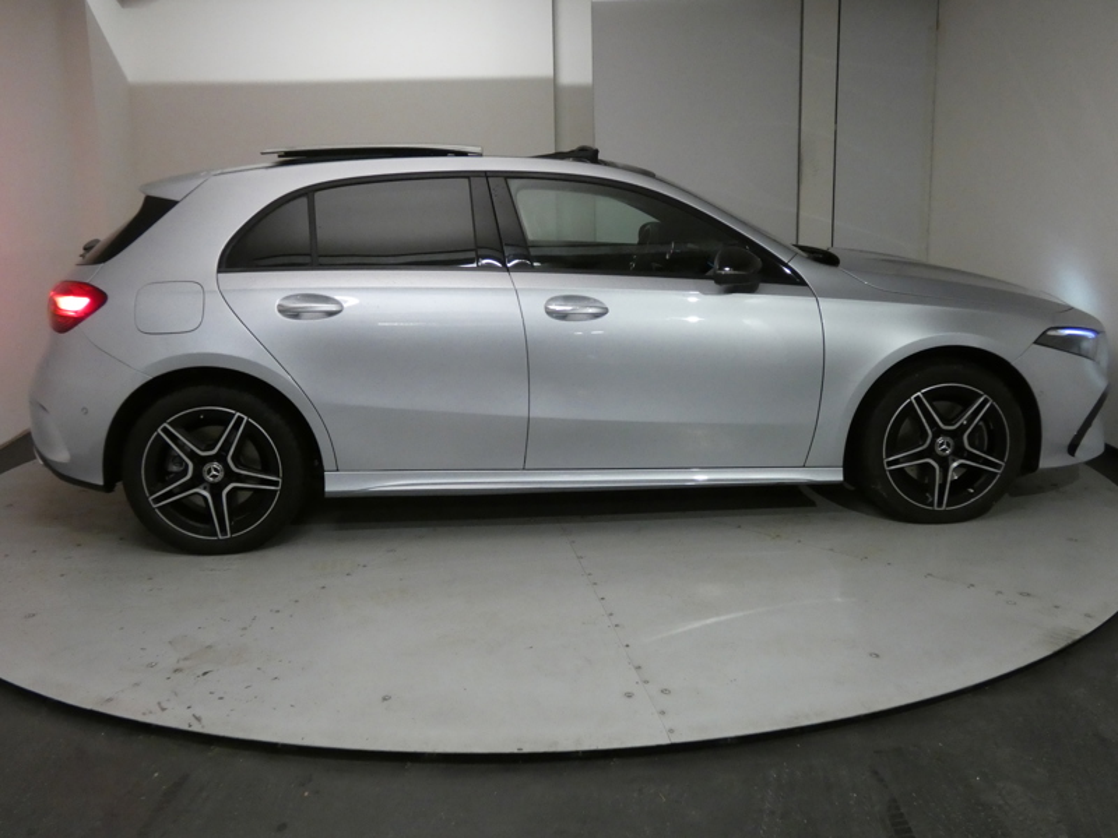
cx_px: 559
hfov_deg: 51.4
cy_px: 419
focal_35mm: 36
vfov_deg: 39.7
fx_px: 1163
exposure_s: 1/80
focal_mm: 6.5
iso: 800
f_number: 3.5
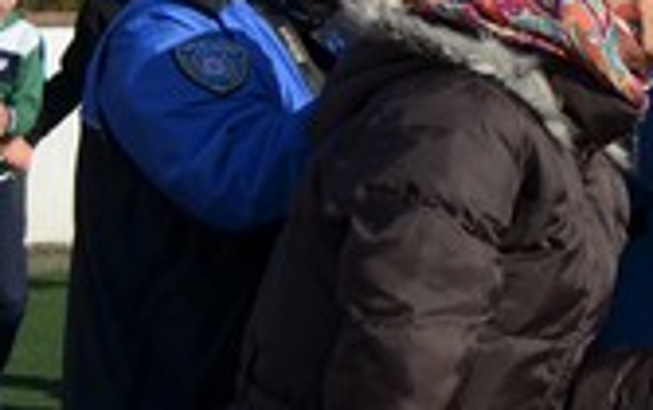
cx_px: 786
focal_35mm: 110
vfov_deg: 11.6
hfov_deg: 18.0
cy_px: -160
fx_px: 1961
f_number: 3.5
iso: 140
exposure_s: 1/2000
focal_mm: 18
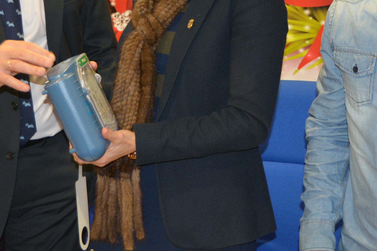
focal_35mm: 87
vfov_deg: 15.5
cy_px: 28
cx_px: 220
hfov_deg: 23.4
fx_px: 911
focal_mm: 30
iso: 1600
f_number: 4.2
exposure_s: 1/60
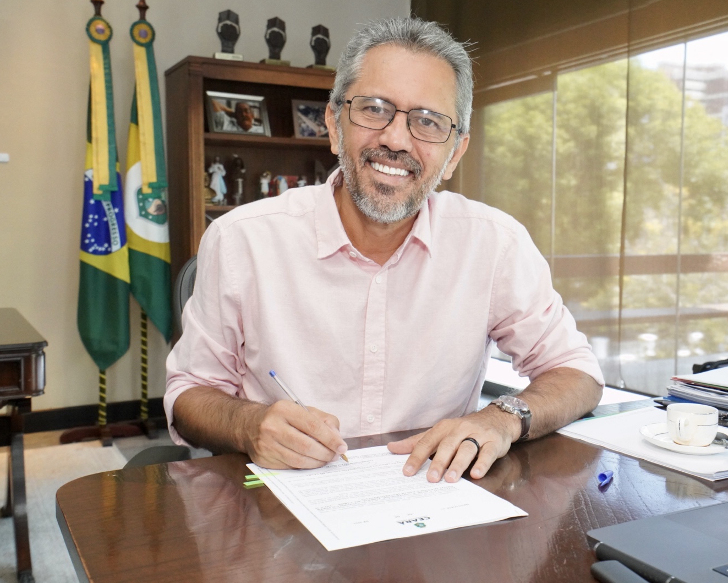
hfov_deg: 46.7
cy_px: 290
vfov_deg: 38.2
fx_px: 840
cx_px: 412
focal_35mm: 39
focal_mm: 34
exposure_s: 1/160
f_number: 7.1
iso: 8000
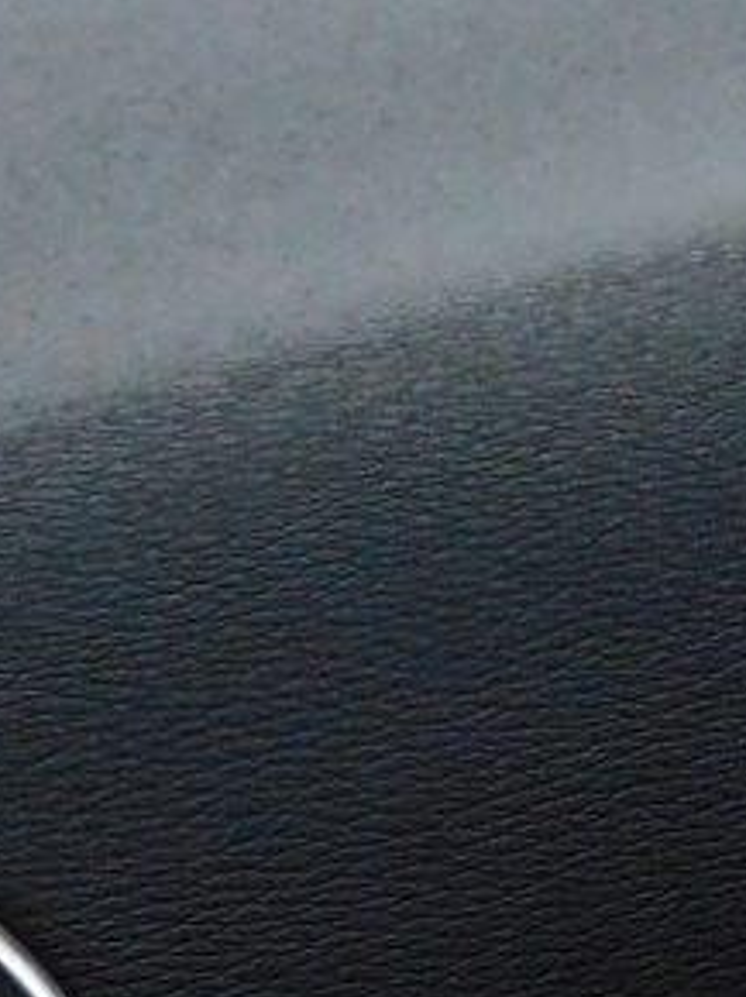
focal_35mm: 127
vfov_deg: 15.3
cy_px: 959
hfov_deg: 11.5
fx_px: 3655
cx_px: 801
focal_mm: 4
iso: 360
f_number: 3
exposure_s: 1/30
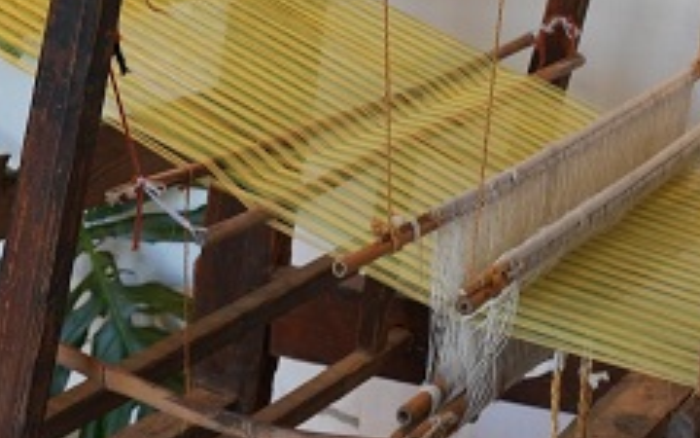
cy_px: -91
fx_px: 1755
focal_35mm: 92
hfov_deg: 20.8
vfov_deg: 13.8
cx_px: 872
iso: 250
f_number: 7.1
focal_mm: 31
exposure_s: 1/40
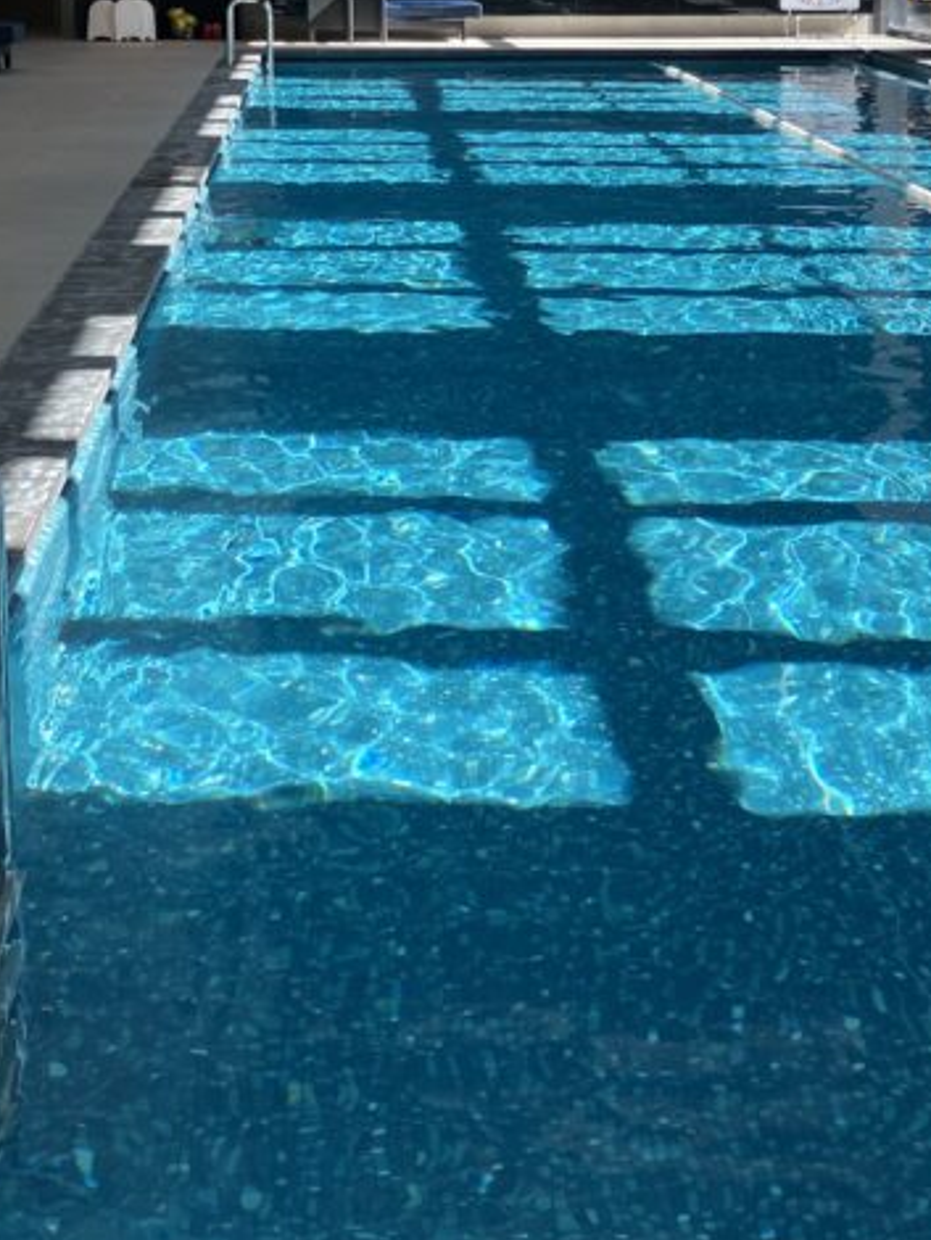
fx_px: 2185
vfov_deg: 30.9
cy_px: 259
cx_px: 633
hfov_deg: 23.9
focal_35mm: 61
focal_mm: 3.99
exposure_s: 1/264
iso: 25
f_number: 1.8
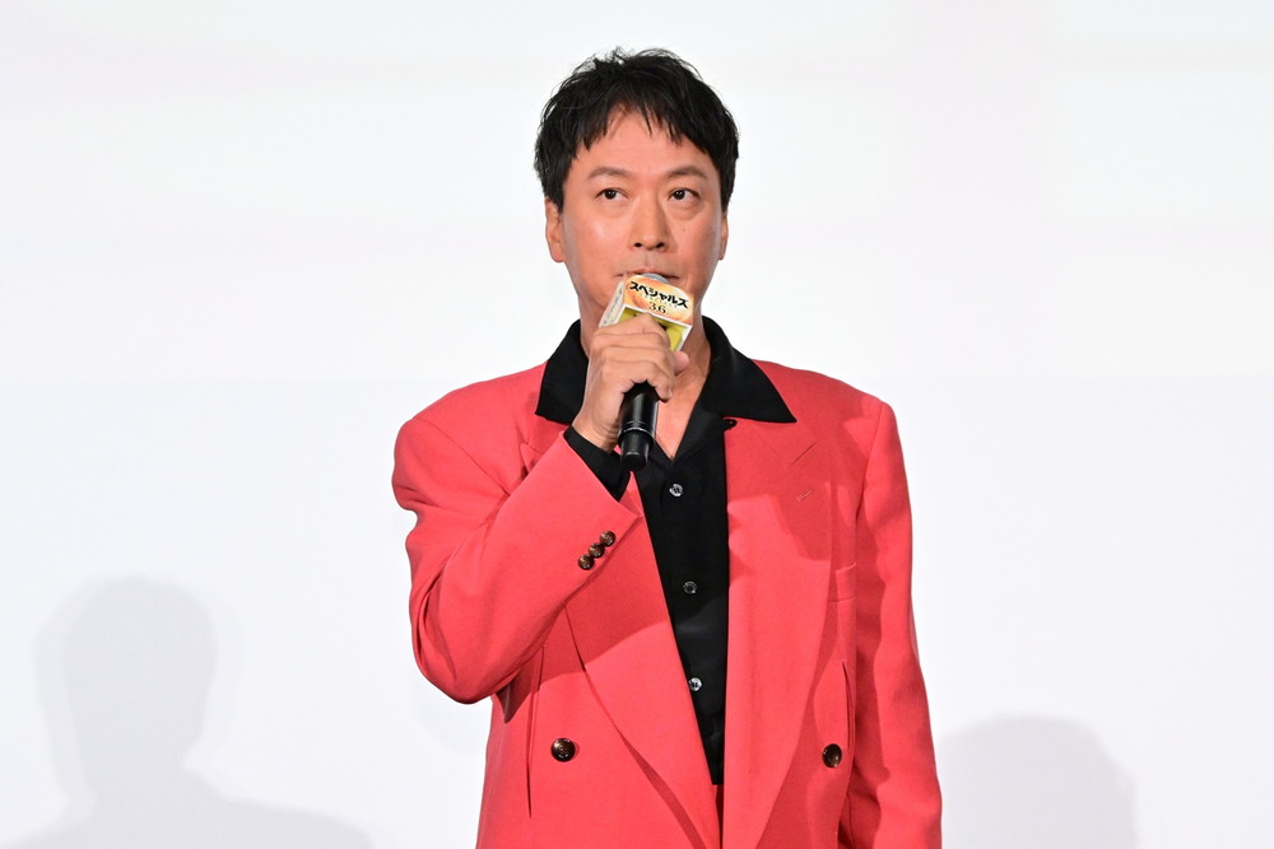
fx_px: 5840
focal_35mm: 165
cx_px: 637
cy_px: 424
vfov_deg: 8.3
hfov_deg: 12.5
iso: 3200
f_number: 6.3
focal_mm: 110
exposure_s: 1/200
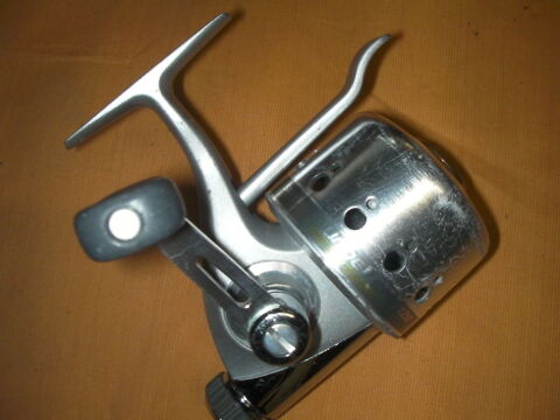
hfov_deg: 49.0
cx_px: 280
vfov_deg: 37.7
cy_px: 210
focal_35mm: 38
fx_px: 615
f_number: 5.6
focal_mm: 6.3
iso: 200
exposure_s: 1/30
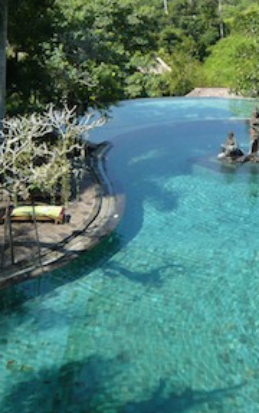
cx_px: 226
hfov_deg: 20.6
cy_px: 13
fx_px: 698
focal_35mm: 62
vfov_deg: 30.9
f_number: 2.8
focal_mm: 4.6
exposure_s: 1/800
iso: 100
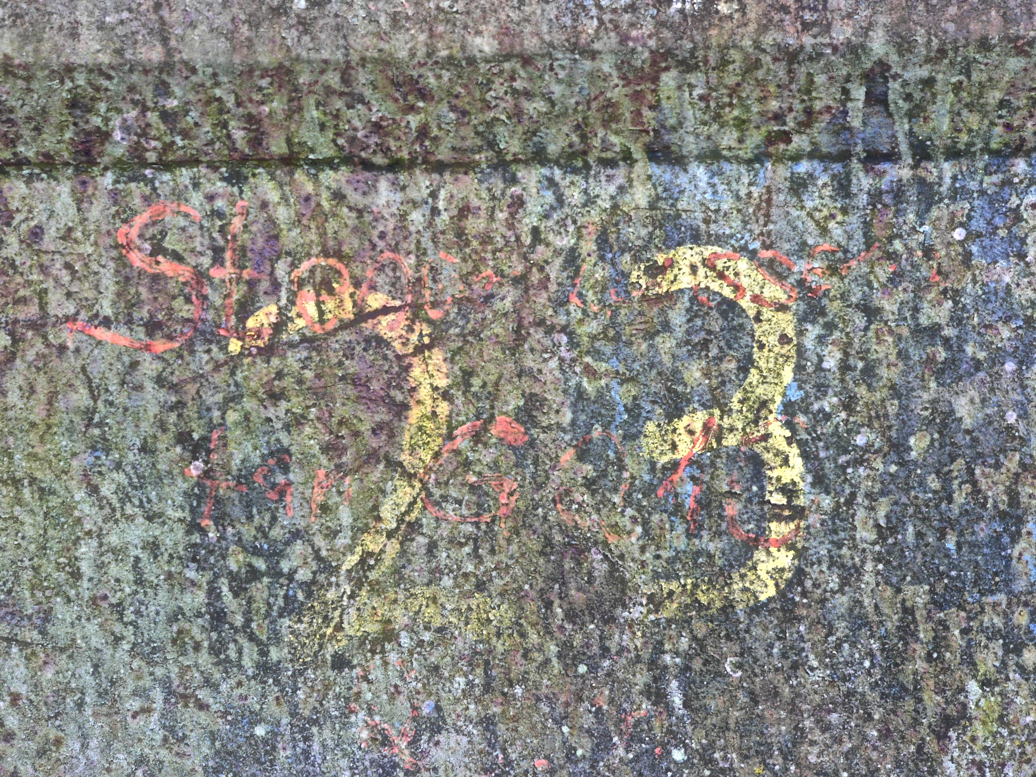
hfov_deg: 21.5
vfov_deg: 16.2
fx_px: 2723
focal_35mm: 91
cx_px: 518
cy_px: 388
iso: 150
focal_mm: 15.2
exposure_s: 1/60
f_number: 2.8
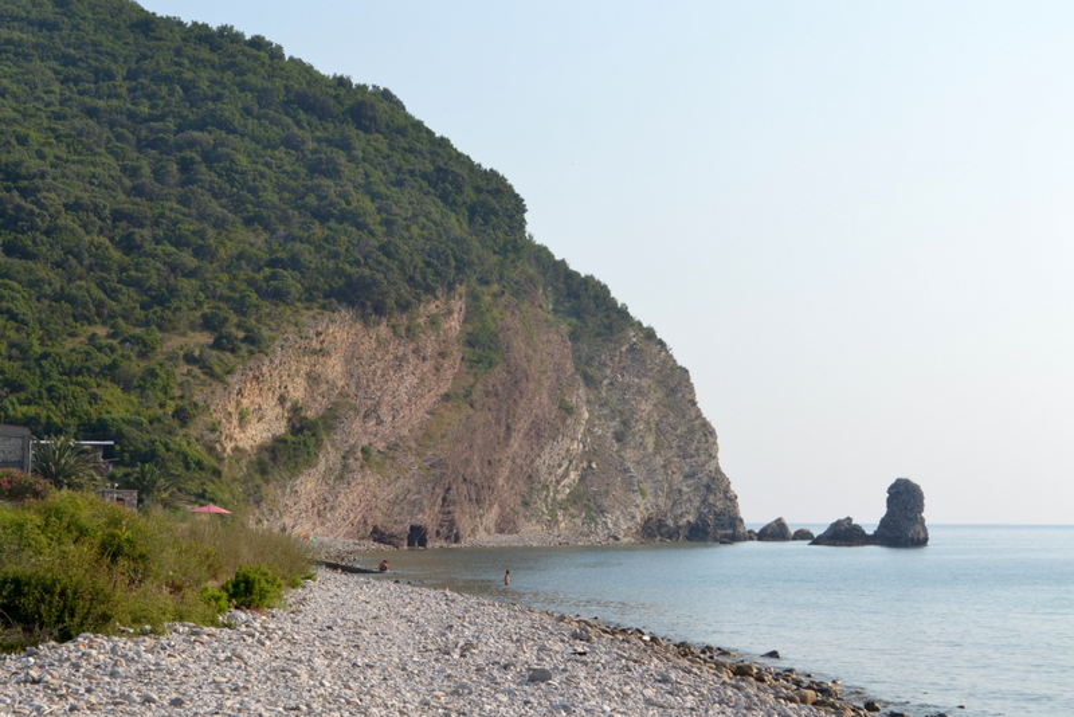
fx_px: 2462
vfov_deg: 16.6
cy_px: 358
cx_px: 537
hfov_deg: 24.6
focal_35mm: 82
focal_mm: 55
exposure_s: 1/200
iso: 100
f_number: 8
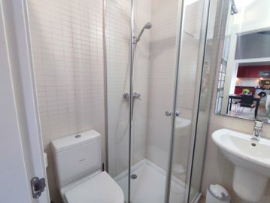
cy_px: 102
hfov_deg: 94.4
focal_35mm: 16
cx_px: 135
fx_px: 125
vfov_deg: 78.2
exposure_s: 1/40
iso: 404
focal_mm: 1.65
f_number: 2.2
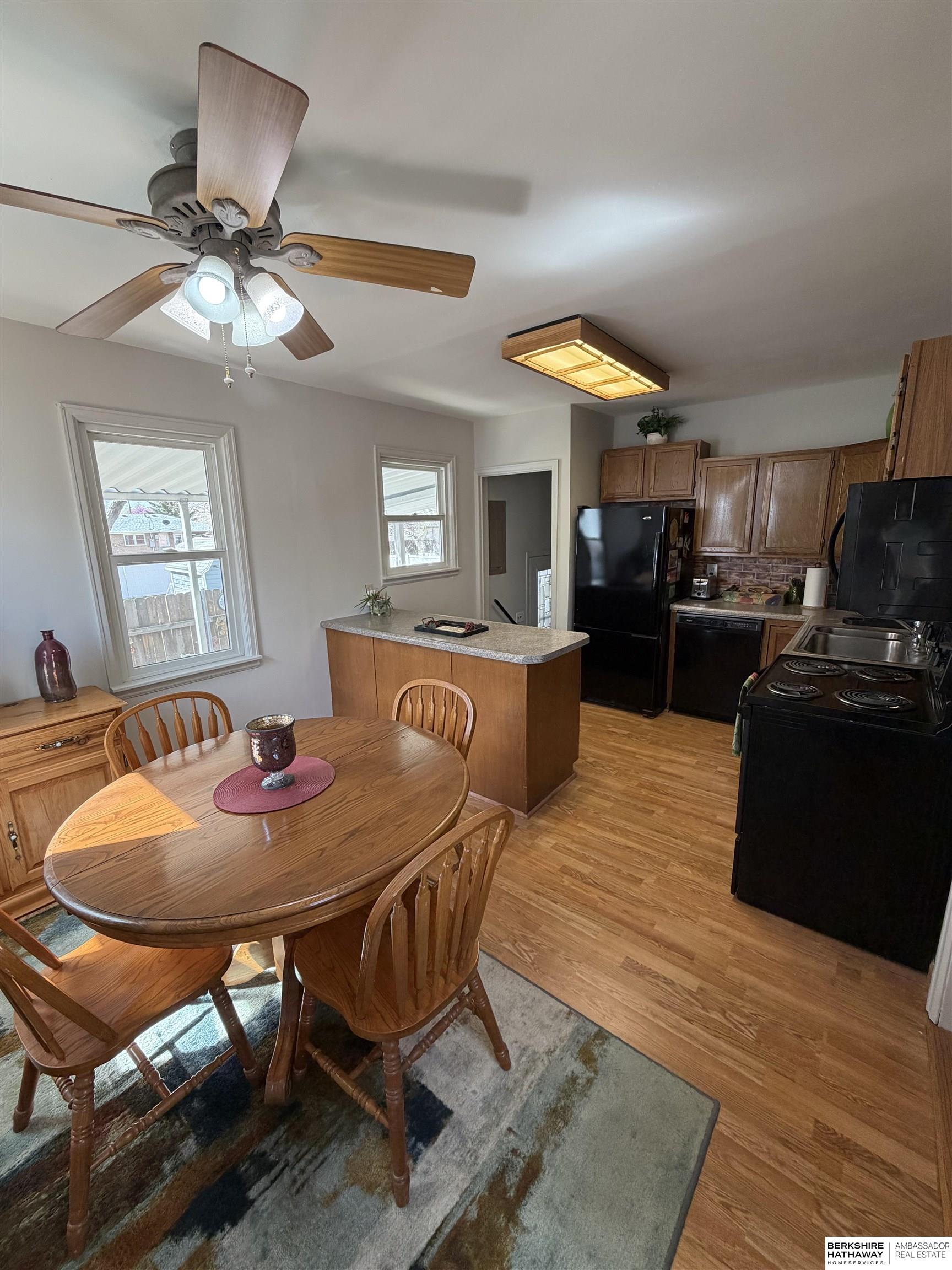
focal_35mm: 14
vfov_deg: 102.1
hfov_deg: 85.7
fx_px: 513
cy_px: 635
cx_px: 476
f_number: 2.2
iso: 160
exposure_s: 1/120
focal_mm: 2.22
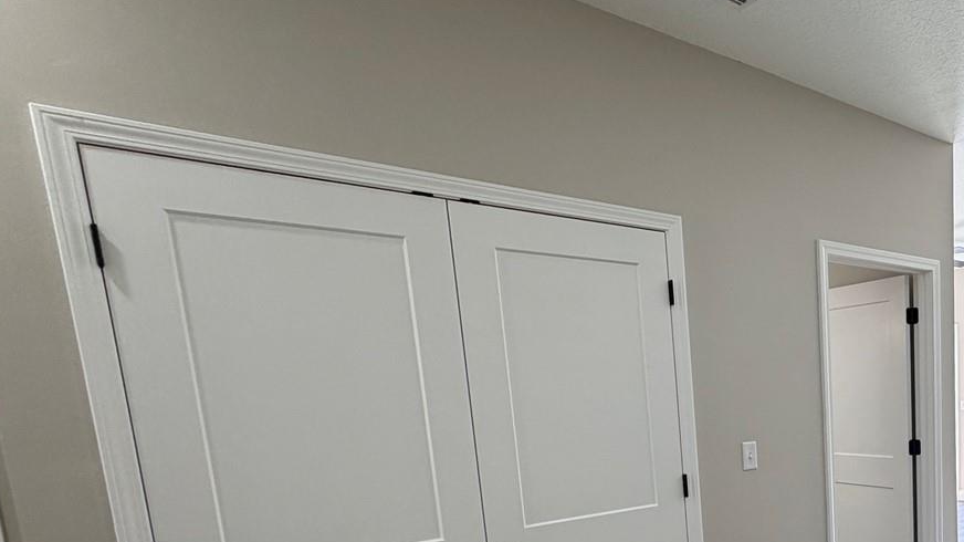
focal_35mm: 28
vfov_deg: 38.4
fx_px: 716
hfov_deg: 59.4
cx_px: 840
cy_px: 497
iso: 160
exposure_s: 1/121
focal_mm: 2.22
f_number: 2.2
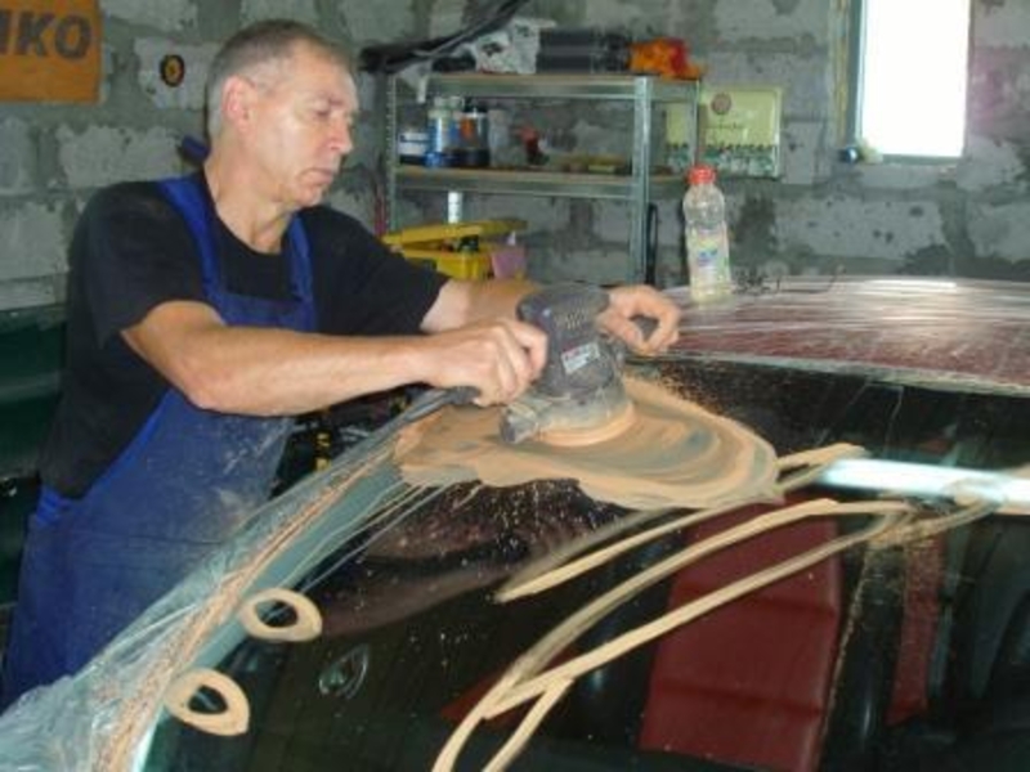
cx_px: 515
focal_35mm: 53
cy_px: 386
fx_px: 1577
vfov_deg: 27.5
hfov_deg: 36.2
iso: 160
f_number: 3.2
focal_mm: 8.8
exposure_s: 1/50
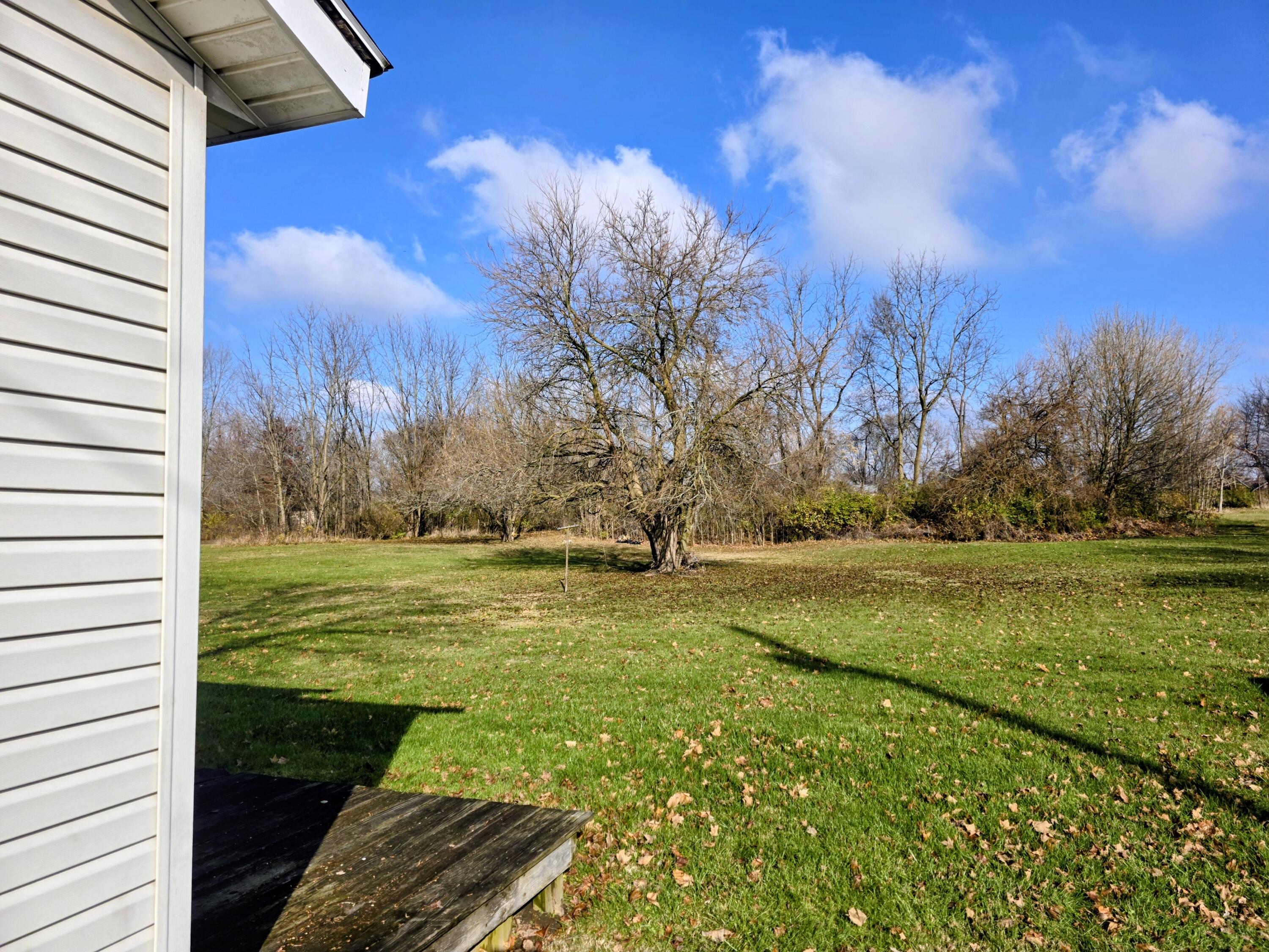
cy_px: 476
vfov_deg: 58.9
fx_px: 843
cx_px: 634
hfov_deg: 73.9
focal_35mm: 23
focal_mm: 6.3
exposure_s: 1/6574
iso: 80
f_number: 1.7
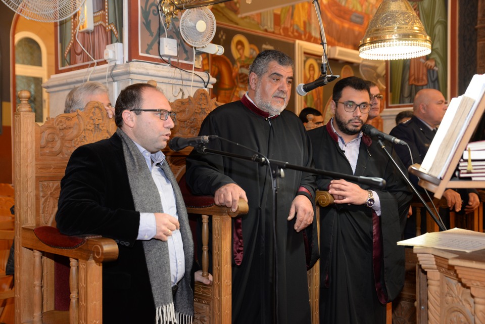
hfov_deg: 44.5
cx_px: 242
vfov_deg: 30.5
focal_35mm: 44
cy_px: 162
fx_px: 593
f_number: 4.5
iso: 800
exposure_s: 1/30
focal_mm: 44
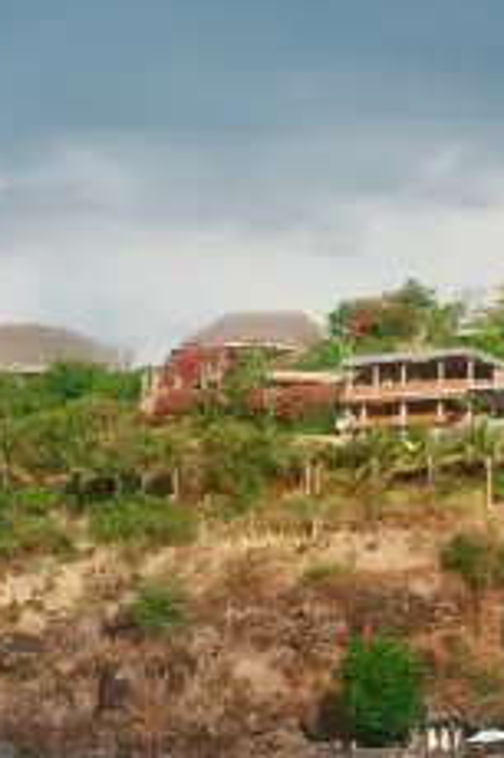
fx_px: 3659
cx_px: 954
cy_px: 534
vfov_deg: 11.8
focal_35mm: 174
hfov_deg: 7.6
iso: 200
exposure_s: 1/800
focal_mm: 26
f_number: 5.6
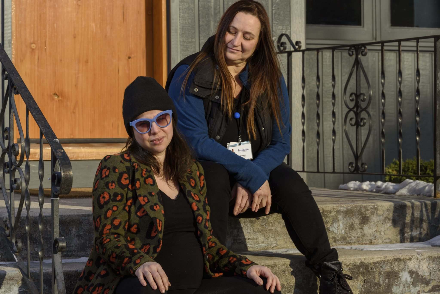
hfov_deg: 17.6
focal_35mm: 116
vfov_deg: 11.8
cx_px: 220
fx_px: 1418
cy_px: 147
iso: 100
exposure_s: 1/160
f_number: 10
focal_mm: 116
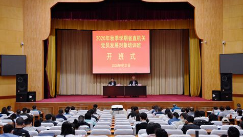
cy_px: 62
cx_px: 122
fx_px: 348
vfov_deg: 22.2
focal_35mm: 54
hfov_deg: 38.5
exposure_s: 1/30
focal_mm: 34
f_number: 4.2
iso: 1600
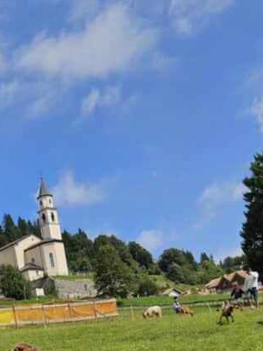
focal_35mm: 56
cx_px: 49
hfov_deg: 25.6
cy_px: 388
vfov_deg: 30.6
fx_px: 568
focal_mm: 5.4
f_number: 1.8
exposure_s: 1/3185
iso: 25
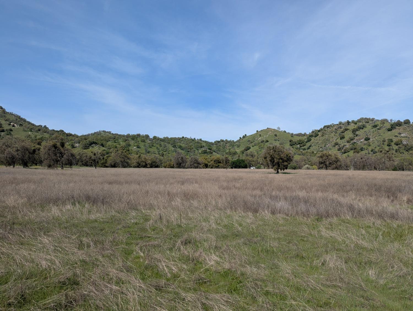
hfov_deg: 71.5
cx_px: 206
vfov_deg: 56.9
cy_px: 156
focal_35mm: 24
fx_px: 287
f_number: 1.85
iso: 43
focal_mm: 6.81
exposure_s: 1/2217
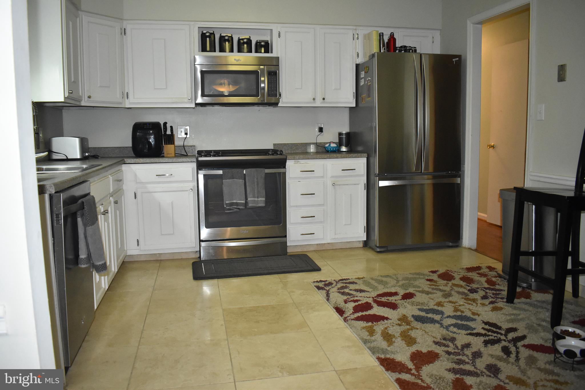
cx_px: 292
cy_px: 195
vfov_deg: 47.9
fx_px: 439
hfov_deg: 67.4
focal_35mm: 27
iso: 2500
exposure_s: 1/125
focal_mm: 18
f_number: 3.5
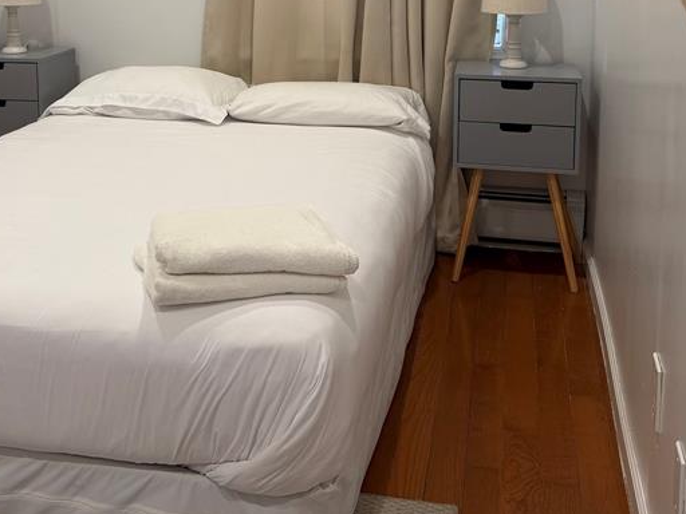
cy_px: 29
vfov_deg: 28.8
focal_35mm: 48
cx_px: 264
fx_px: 951
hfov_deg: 39.4
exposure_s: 1/120
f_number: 1.78
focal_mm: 6.76
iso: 160
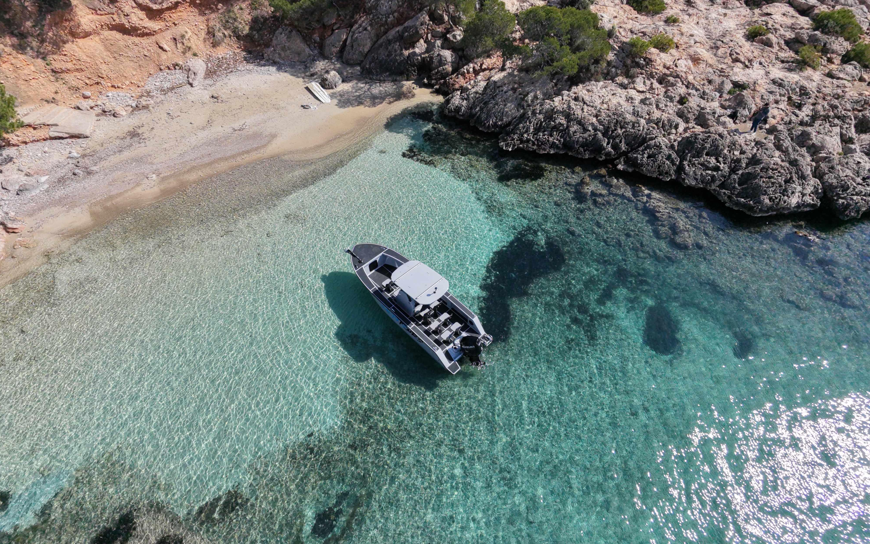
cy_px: 275
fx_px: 403
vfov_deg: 68.0
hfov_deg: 94.4
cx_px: 434
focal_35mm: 17
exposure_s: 1/3200
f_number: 2.2
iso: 400
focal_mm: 3.05
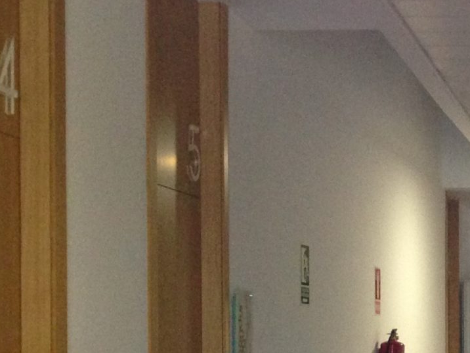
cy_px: 343
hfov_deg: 16.1
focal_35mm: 118
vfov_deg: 12.4
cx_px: 540
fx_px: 1602
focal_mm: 4.12
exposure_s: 1/20
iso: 200
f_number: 2.4
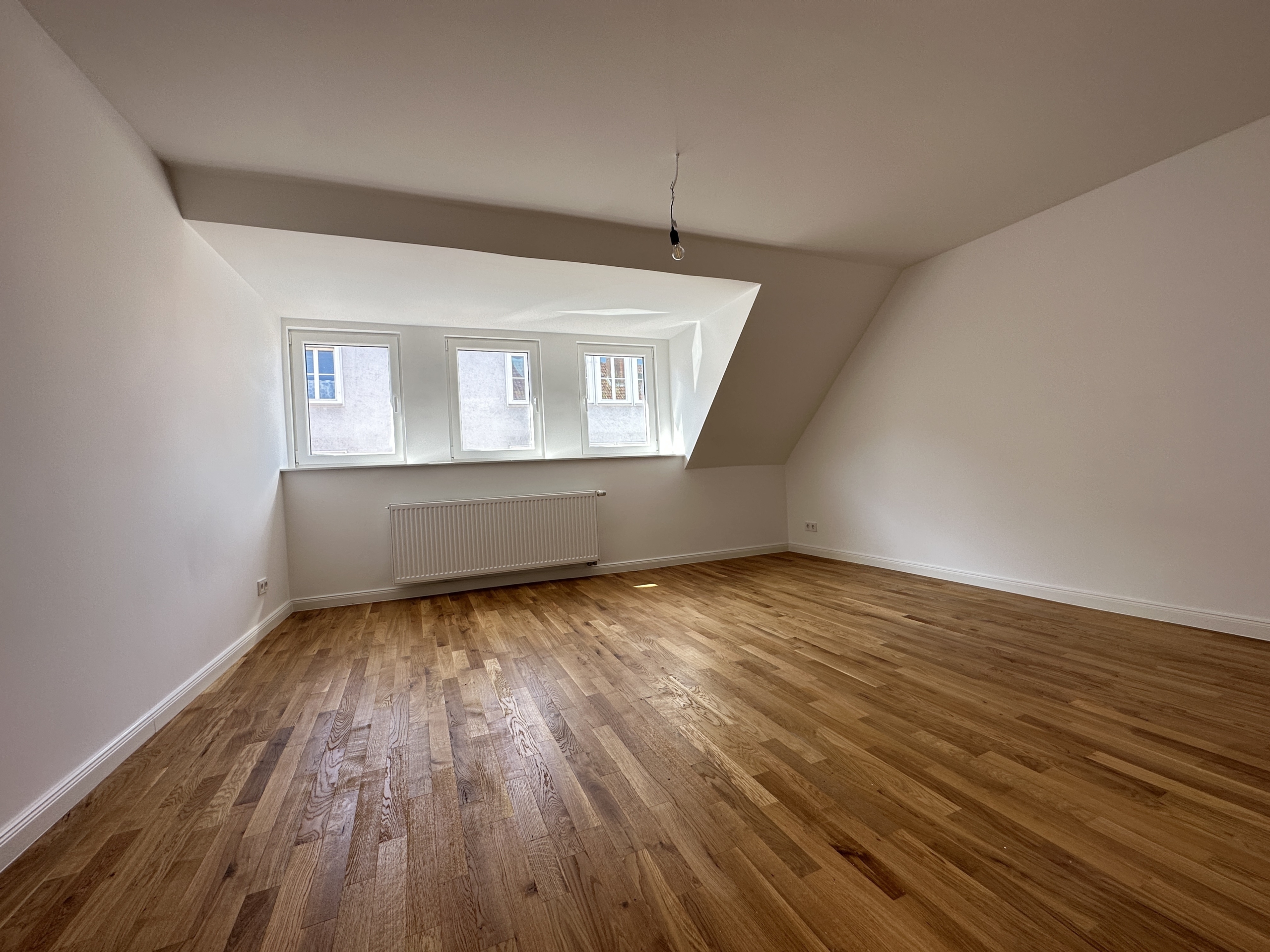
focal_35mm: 14
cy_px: 476
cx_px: 635
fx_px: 514
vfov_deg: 85.7
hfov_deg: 102.1
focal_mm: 2.22
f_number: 2.2
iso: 50
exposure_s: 1/99
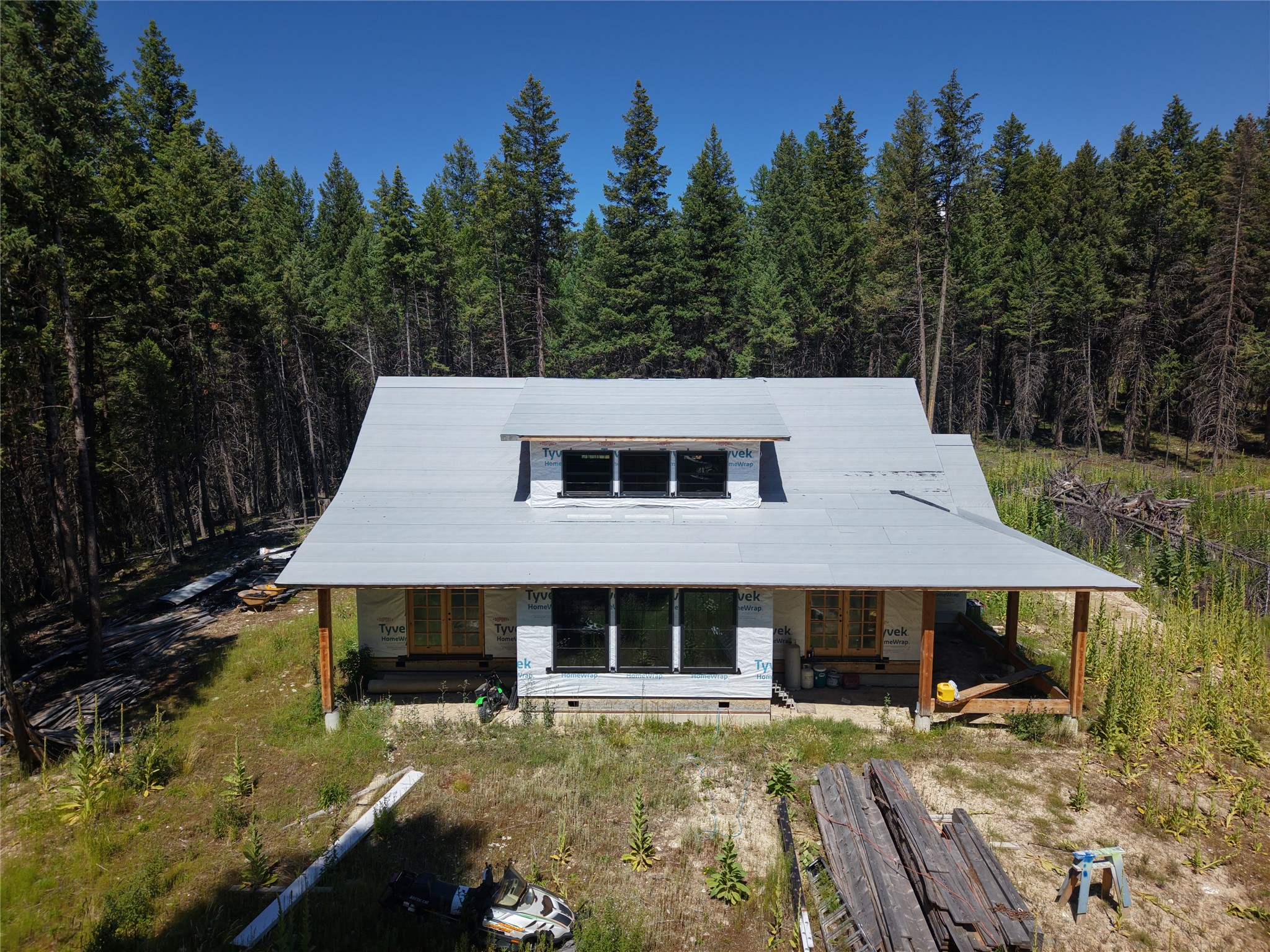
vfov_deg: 56.8
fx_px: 881
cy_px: 476
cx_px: 635
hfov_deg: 71.6
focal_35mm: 24
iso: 100
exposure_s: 1/25
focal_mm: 8.67
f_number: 1.8
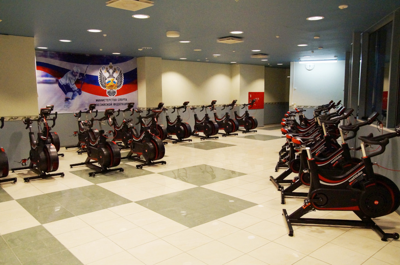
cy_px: 132
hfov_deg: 62.0
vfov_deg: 43.5
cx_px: 200
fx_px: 333
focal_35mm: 30
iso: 2500
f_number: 4
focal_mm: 20
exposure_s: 1/160
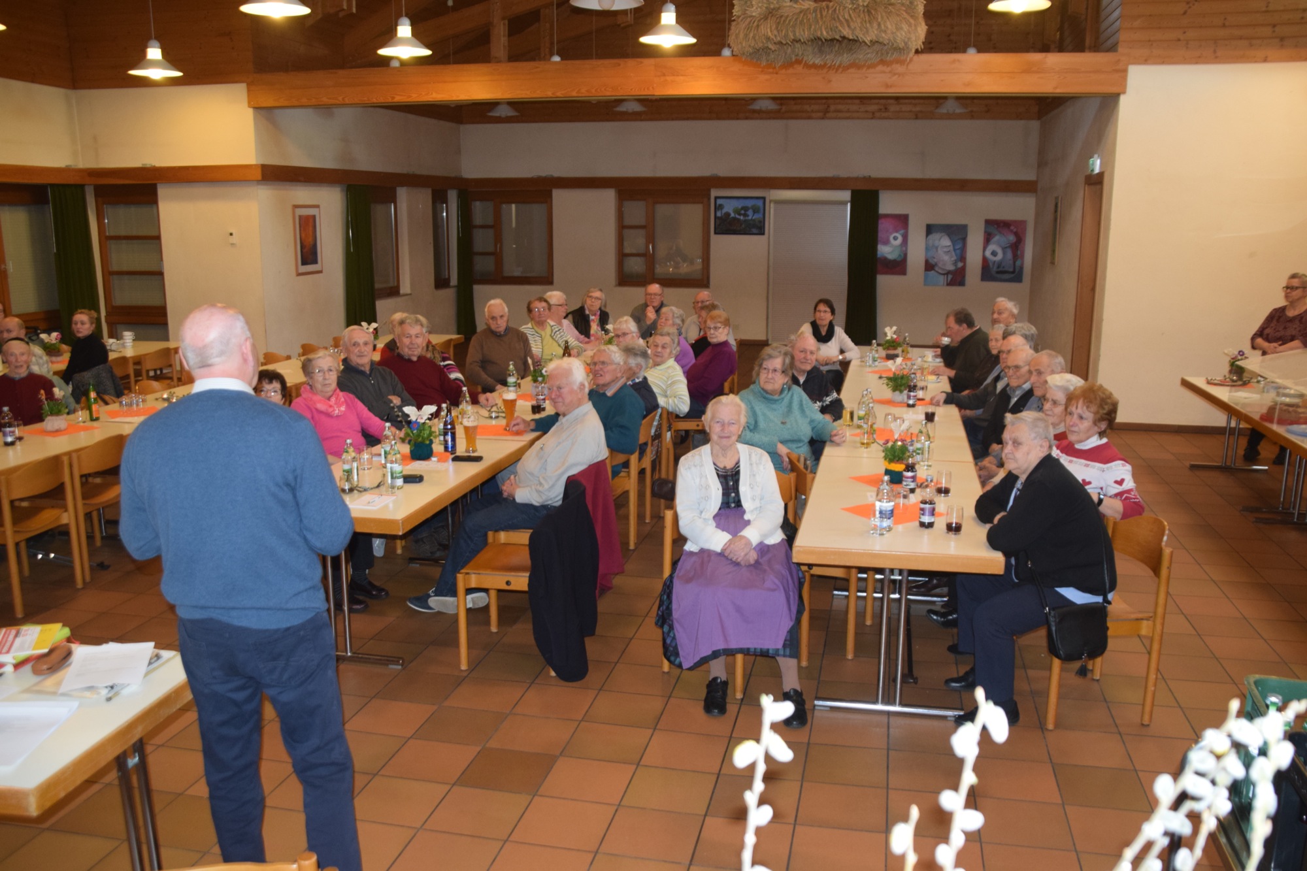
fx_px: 1143
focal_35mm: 32
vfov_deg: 41.7
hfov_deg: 59.5
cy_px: 436
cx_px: 654
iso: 1100
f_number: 3.8
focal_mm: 21
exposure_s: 1/60
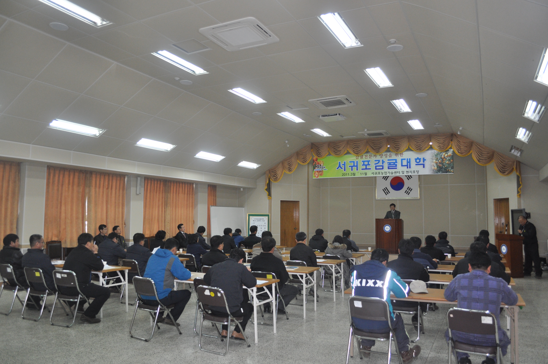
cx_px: 274
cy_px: 182
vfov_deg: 47.8
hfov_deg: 67.4
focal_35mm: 27
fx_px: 410
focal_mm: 18
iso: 720
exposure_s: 1/125
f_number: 3.5
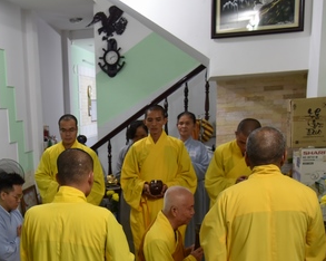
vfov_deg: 29.3
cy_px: 221
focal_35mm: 50
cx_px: 46
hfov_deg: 35.6
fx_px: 482
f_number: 4
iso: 640
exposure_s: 1/25
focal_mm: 24
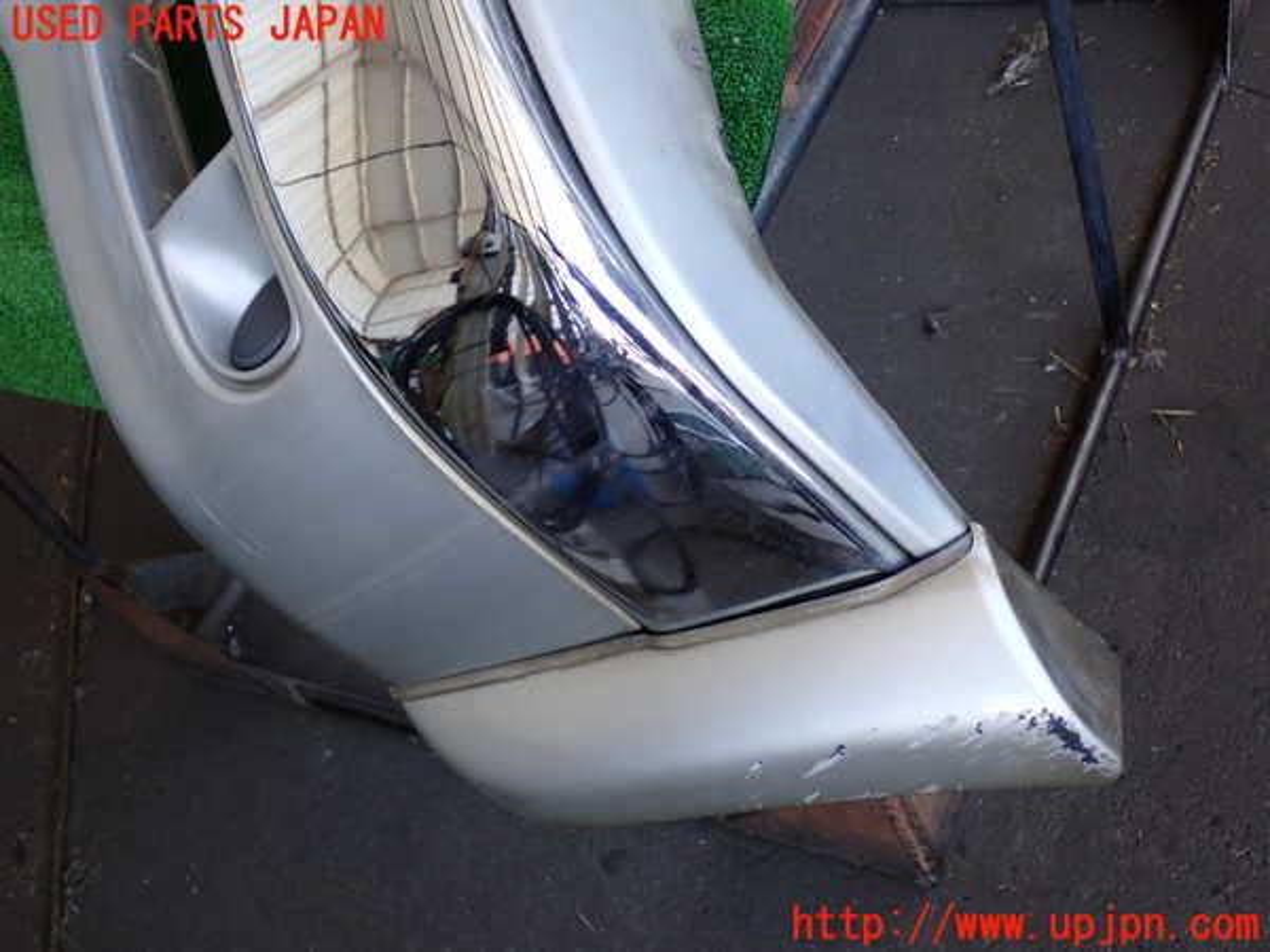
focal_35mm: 44
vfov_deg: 32.9
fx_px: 1614
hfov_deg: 42.9
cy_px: 476
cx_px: 635
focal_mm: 7.84
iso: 200
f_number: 2.9
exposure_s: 1/80
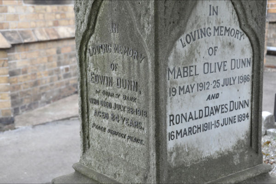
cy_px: 92
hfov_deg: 33.4
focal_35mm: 60
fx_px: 460
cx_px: 138
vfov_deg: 22.6
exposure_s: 1/200
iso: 2000
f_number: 7.1
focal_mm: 40
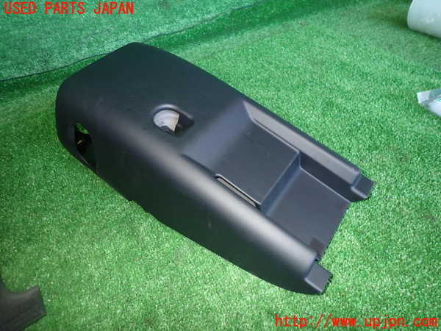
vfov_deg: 54.9
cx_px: 220
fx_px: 318
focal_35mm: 25
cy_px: 166
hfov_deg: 69.4
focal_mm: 4.5
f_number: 2
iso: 200
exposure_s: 1/60
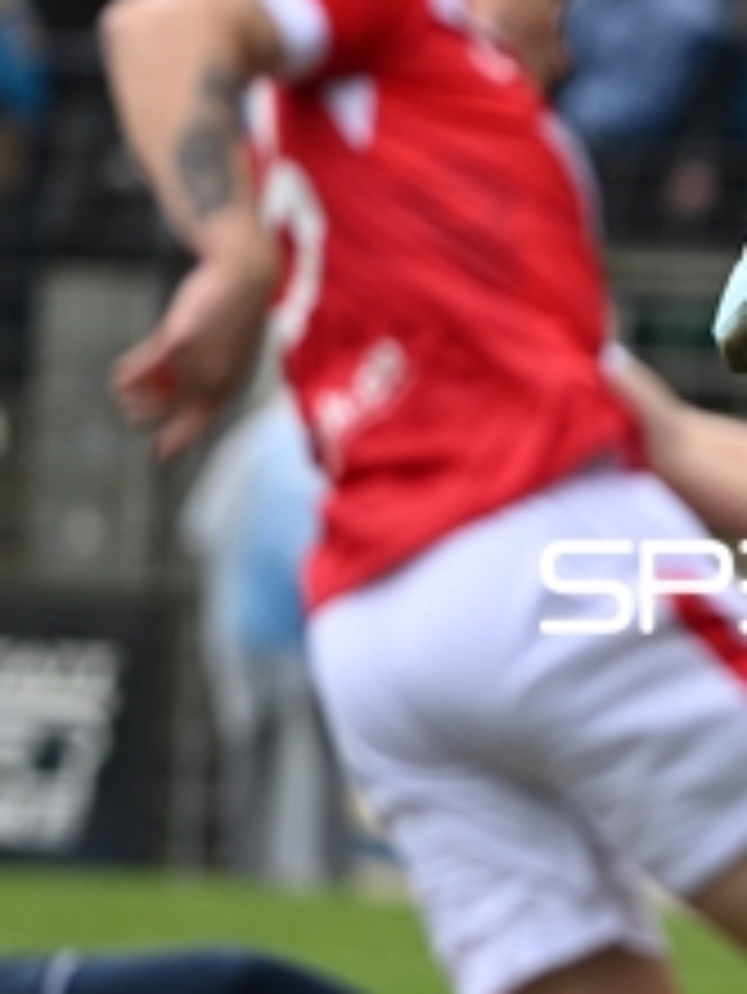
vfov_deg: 2.5
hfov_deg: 1.9
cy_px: 589
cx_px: 990
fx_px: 22479
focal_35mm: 782
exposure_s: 1/2000
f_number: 3.2
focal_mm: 300
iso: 1400
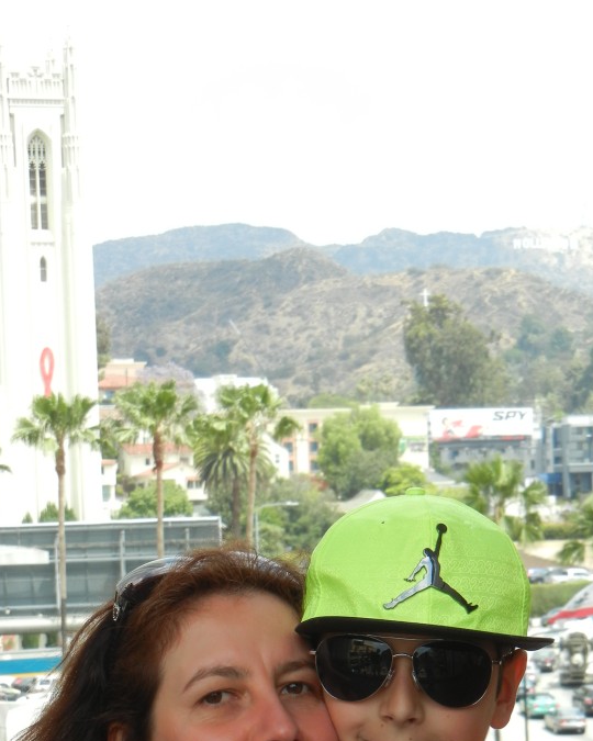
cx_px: 334
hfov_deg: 13.5
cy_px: 561
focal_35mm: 114
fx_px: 2501
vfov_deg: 16.8
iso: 160
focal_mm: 13.9
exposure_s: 1/346
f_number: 4.3
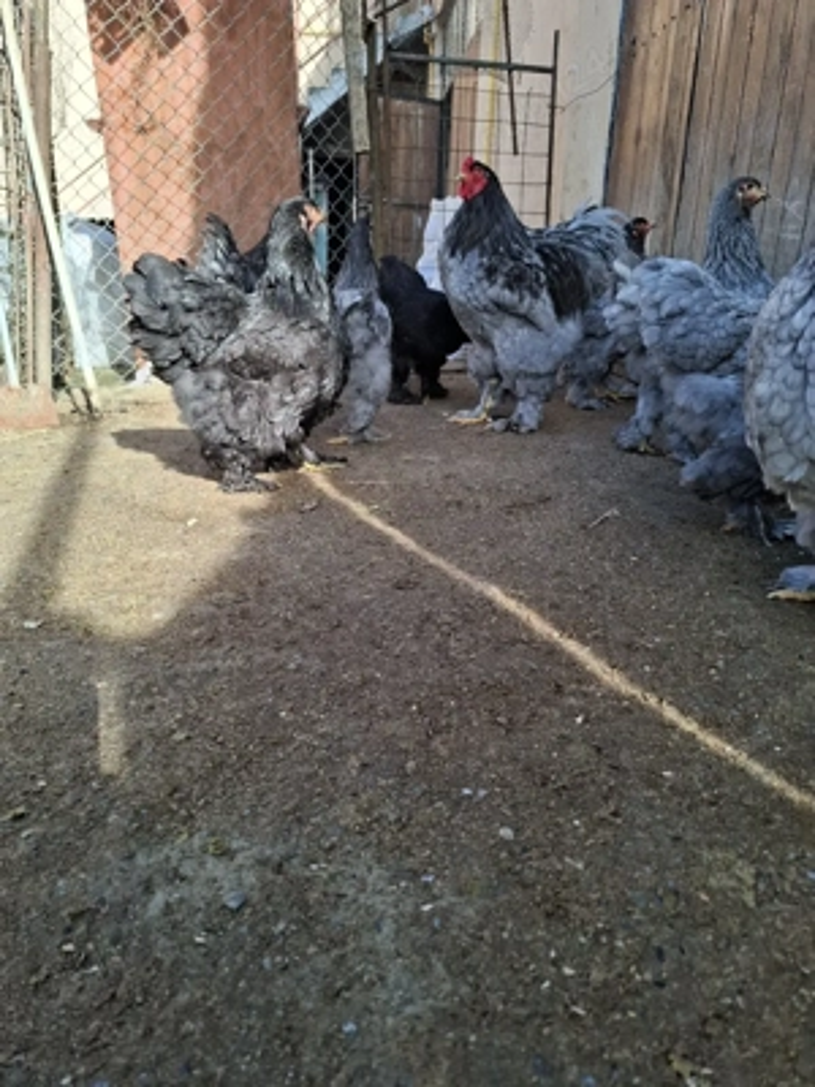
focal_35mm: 23
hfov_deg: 58.9
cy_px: 544
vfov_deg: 73.9
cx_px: 408
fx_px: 722
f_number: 1.8
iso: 50
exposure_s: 1/400
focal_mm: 5.54
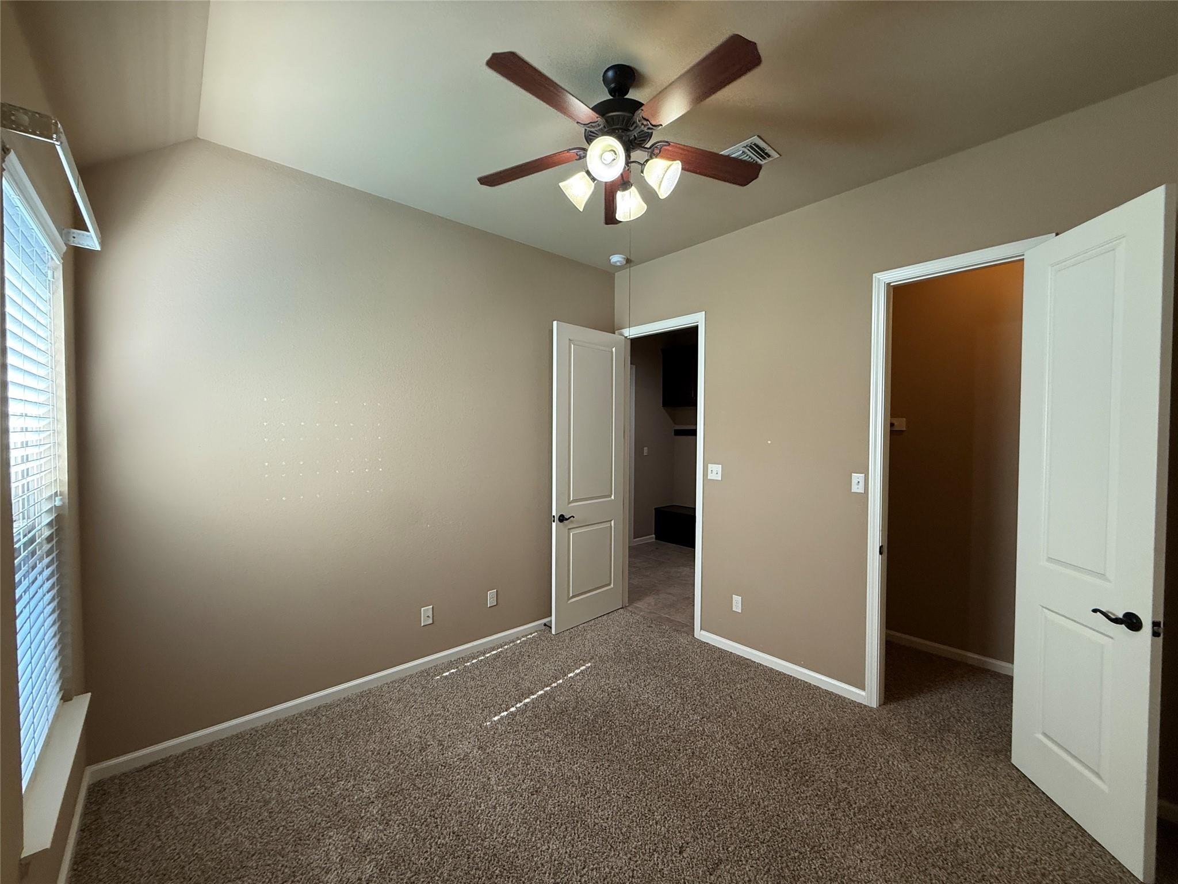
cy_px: 442
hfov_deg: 102.1
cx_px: 589
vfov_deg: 85.7
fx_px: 476
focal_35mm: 14
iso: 200
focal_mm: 2.22
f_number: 2.2
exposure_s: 1/60
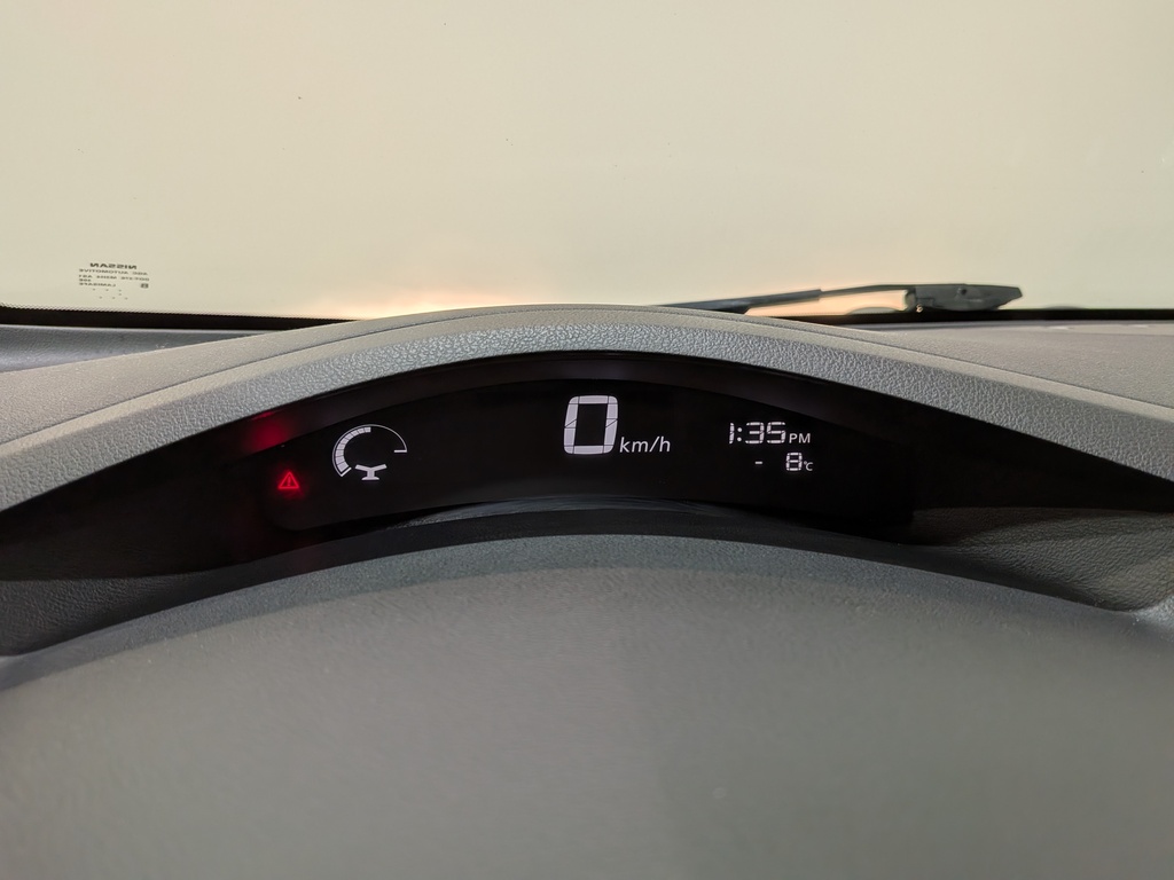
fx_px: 814
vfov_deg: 56.8
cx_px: 587
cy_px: 440
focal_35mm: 24
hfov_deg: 71.6
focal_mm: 4.53
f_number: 1.7
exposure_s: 1/313
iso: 29
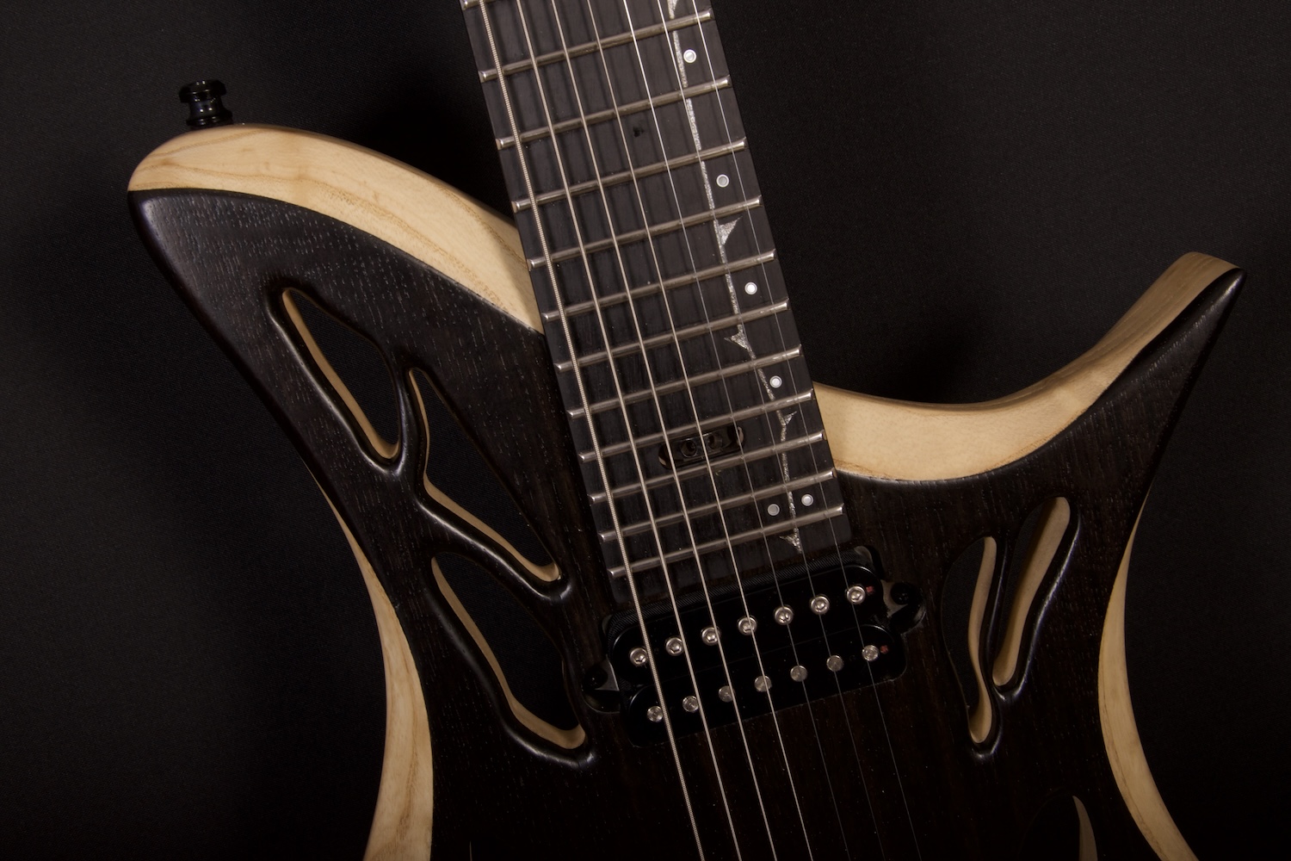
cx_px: 646
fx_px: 2044
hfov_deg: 35.1
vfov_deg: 23.8
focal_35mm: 57
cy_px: 430
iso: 400
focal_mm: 38
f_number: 18
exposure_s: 1/200
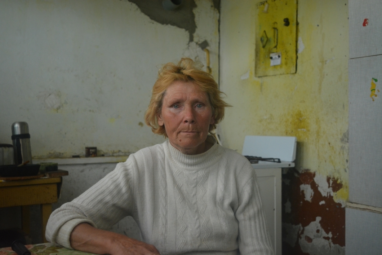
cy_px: 128
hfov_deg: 43.6
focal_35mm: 45
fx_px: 478
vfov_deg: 29.9
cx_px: 191
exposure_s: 1/125
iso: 1600
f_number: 4.2
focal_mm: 30
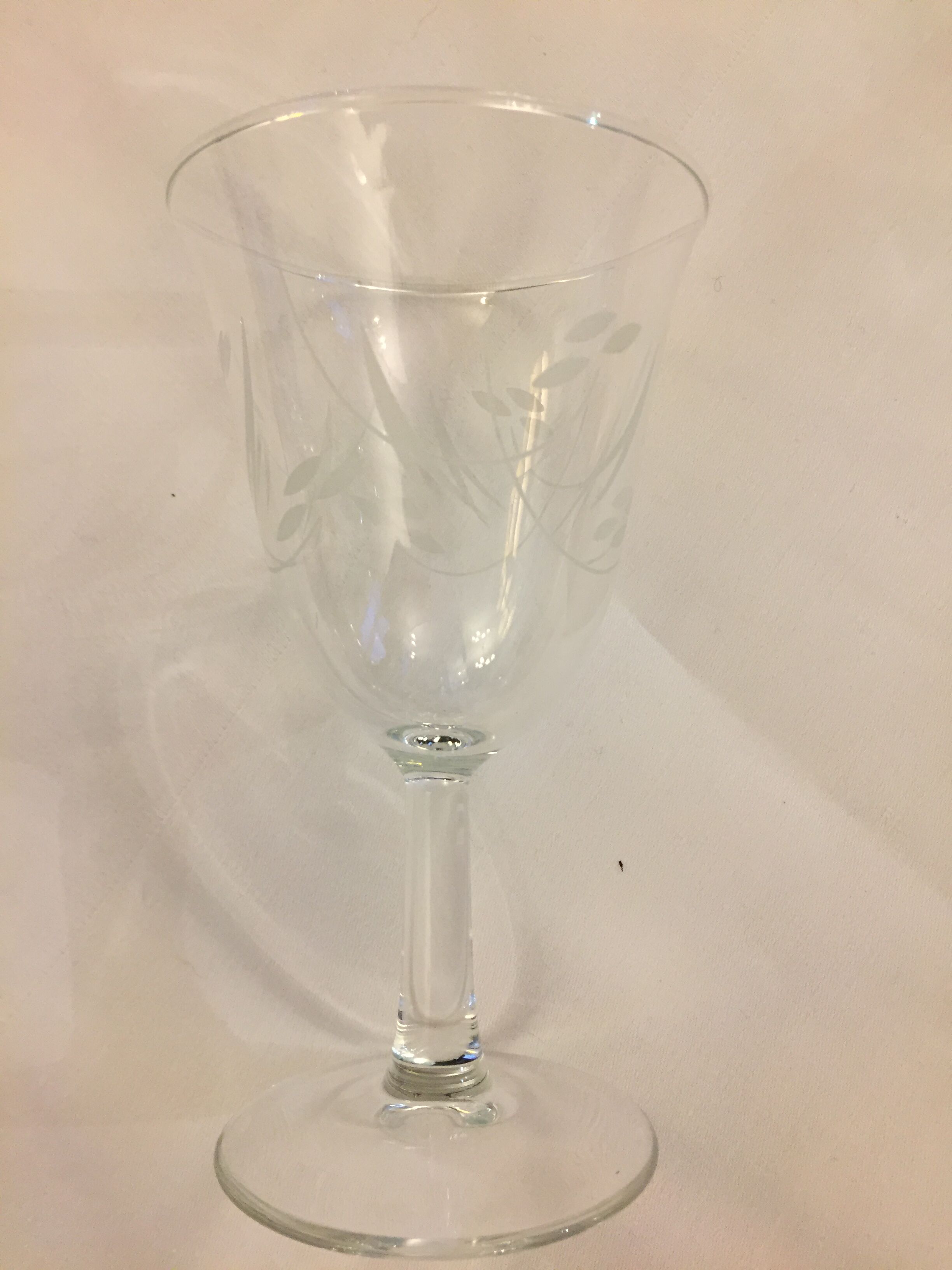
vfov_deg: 61.7
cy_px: 635
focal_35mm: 29
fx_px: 1063
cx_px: 476
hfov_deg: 48.2
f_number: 2.2
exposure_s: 1/33
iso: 125
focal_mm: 4.15
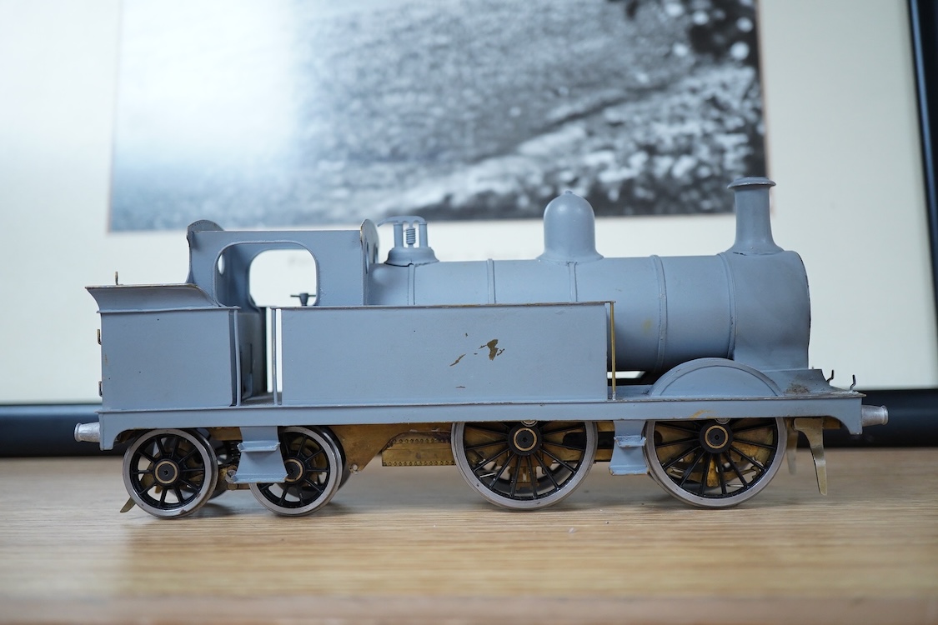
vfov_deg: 29.9
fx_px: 1172
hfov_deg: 43.6
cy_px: 312
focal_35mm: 45
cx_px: 469
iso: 1250
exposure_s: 1/200
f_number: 4.5
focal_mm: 30
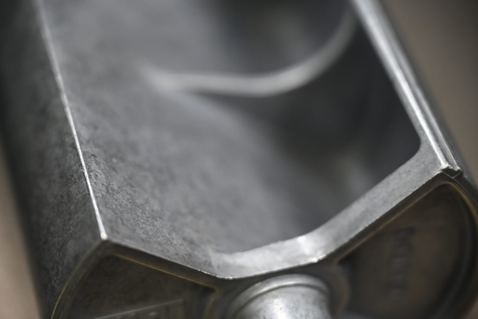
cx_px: 239
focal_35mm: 110
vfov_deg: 12.5
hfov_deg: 18.6
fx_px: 1461
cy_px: 160
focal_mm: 110
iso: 3600
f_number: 4
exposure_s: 1/250
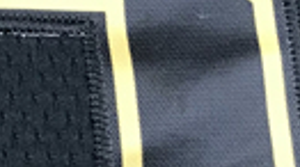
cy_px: -169
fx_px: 1484
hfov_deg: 10.5
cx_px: -327
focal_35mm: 187
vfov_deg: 6.3
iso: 32
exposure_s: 1/25
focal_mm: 3.99
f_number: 1.8
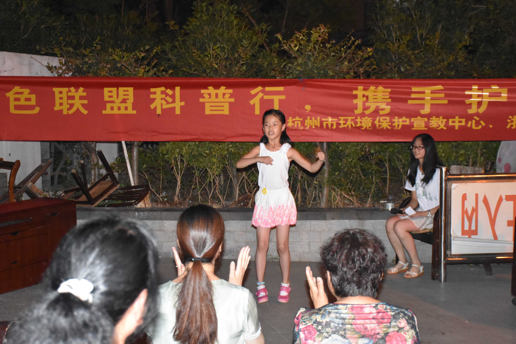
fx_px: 817
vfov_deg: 23.8
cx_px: 258
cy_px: 172
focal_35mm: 57
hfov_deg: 35.1
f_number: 4.2
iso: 6400
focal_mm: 38
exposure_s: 1/60
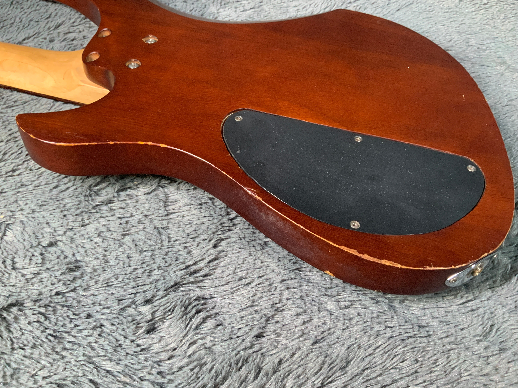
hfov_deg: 61.7
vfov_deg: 48.2
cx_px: 259
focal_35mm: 29
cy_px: 194
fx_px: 434
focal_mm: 3
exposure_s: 1/60
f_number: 1.8
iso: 200
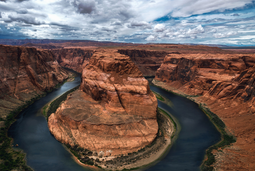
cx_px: 111
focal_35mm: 22
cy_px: 100
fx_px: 156
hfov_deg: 78.2
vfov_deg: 57.0
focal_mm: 17
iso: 100
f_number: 13
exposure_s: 1/125
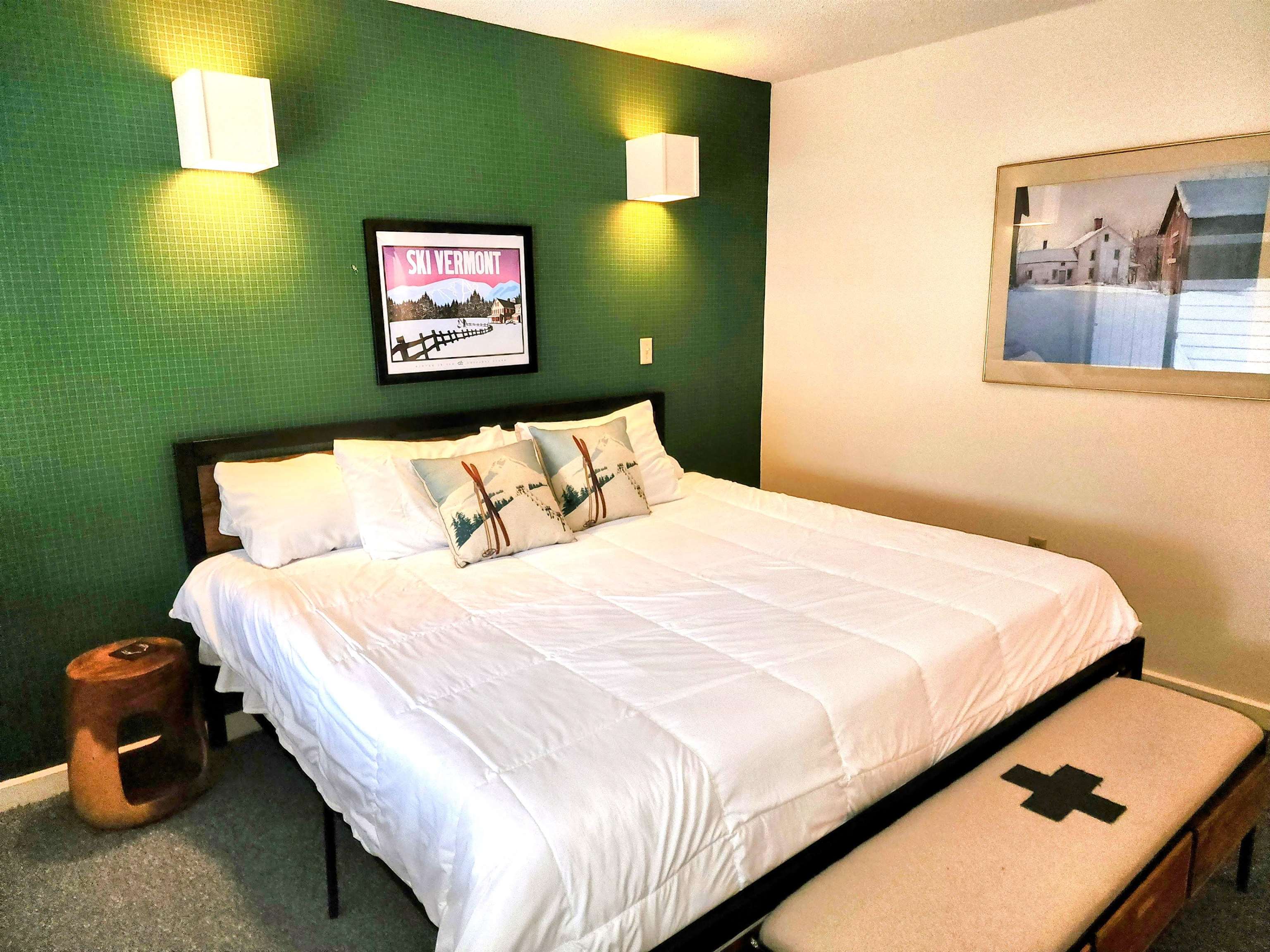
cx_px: 635
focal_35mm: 23
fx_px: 844
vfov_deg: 58.9
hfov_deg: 73.9
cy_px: 476
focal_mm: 6.4
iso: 100
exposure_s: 1/24
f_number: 1.8
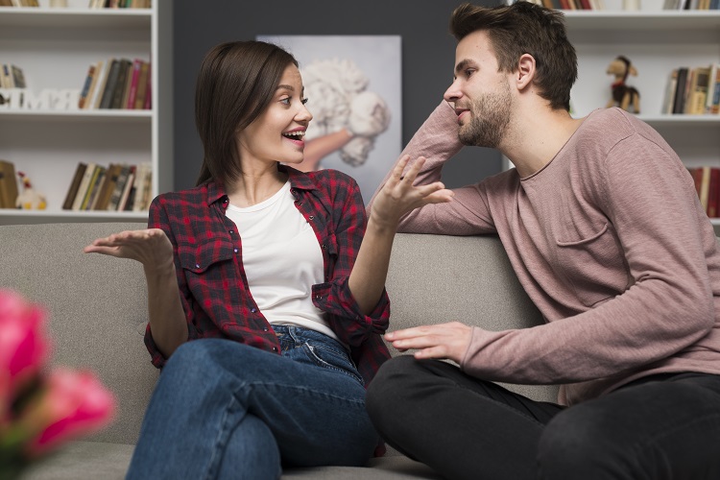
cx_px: 360
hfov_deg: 39.6
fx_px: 1000
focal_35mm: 50
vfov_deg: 27.0
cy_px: 240
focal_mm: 50
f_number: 3.5
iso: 250
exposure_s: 1/160
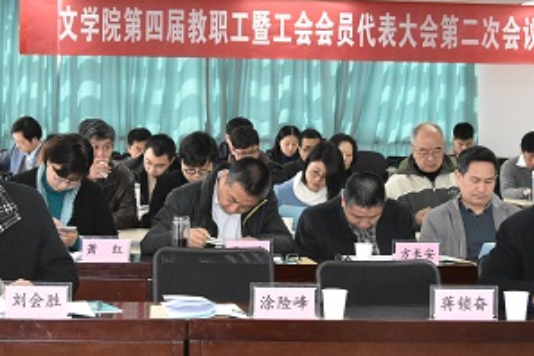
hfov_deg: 21.6
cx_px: 180
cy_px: 128
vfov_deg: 14.5
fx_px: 1394
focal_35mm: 94
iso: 3200
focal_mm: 31
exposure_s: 1/250
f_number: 7.1
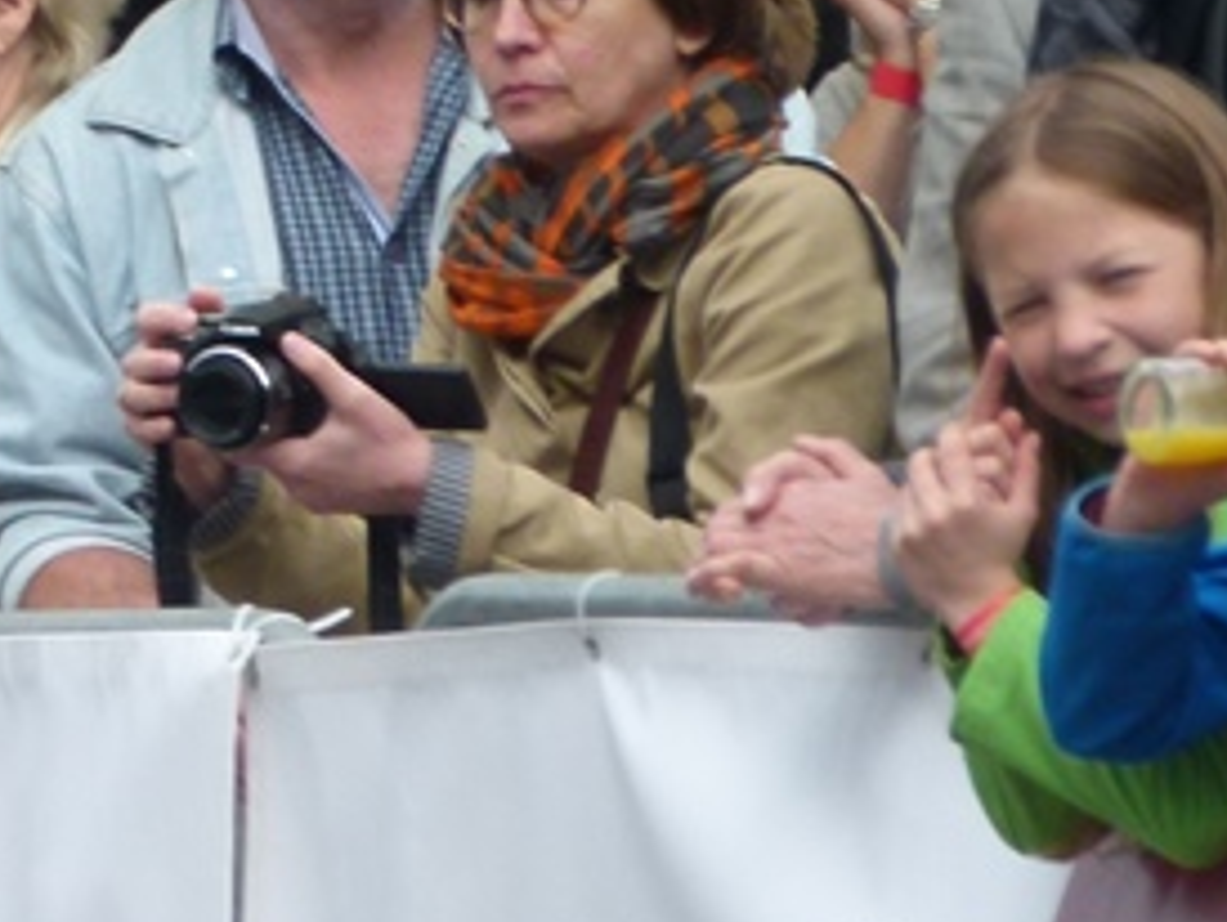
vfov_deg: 1.5
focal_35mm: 1008
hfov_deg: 2.0
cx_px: -914
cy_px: 54
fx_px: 35761
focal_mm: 48.7
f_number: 4
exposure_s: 1/400
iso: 100
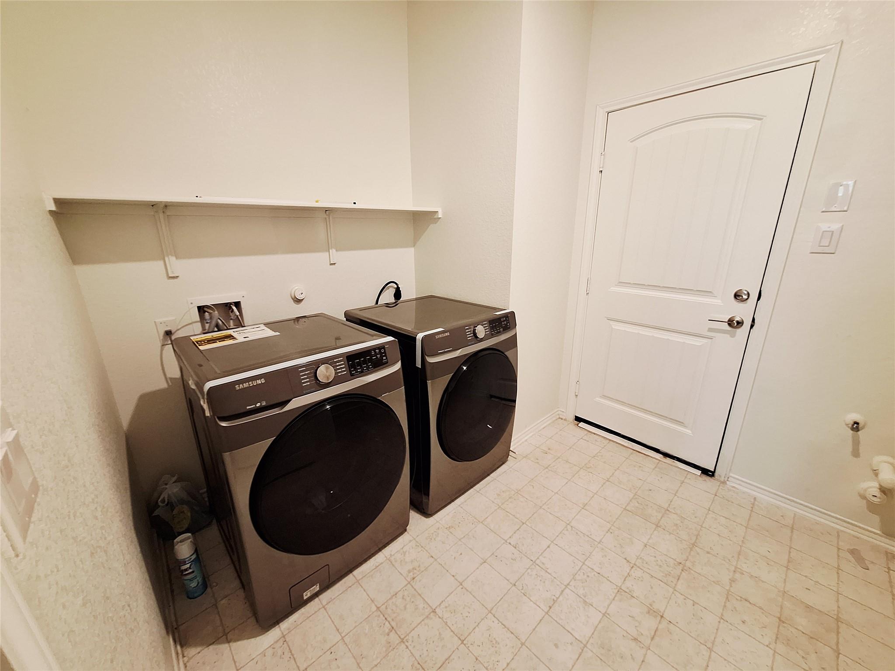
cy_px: 336
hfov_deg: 106.2
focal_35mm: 13
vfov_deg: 89.9
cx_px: 448
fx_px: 336
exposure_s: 1/24
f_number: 2.2
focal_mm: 1.74
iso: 200
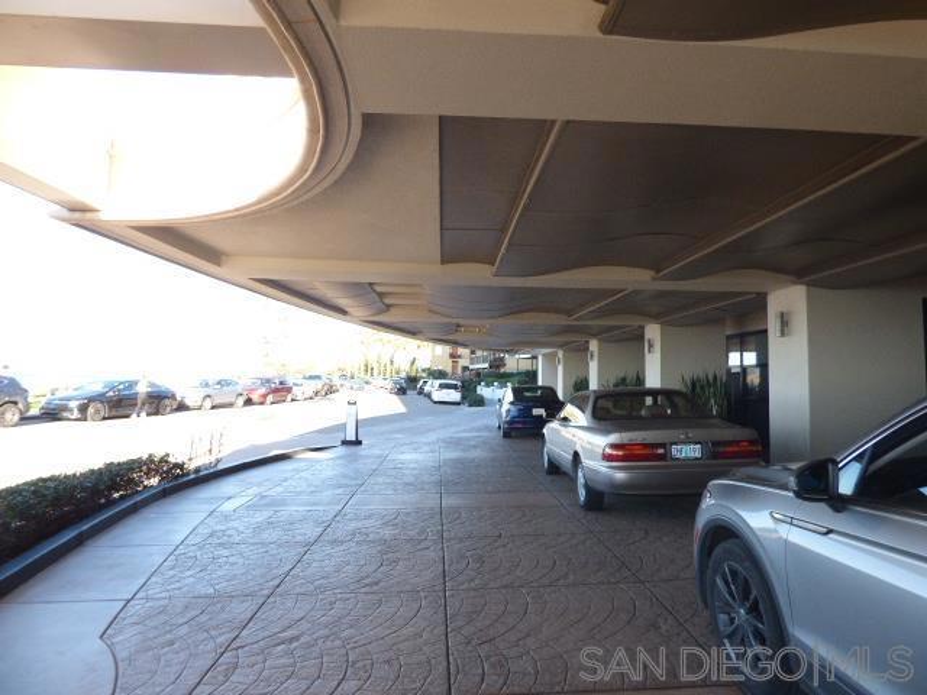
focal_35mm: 20
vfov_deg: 66.0
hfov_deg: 81.7
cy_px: 348
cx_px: 464
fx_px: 536
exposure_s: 1/400
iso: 200
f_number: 2.8
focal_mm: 3.58
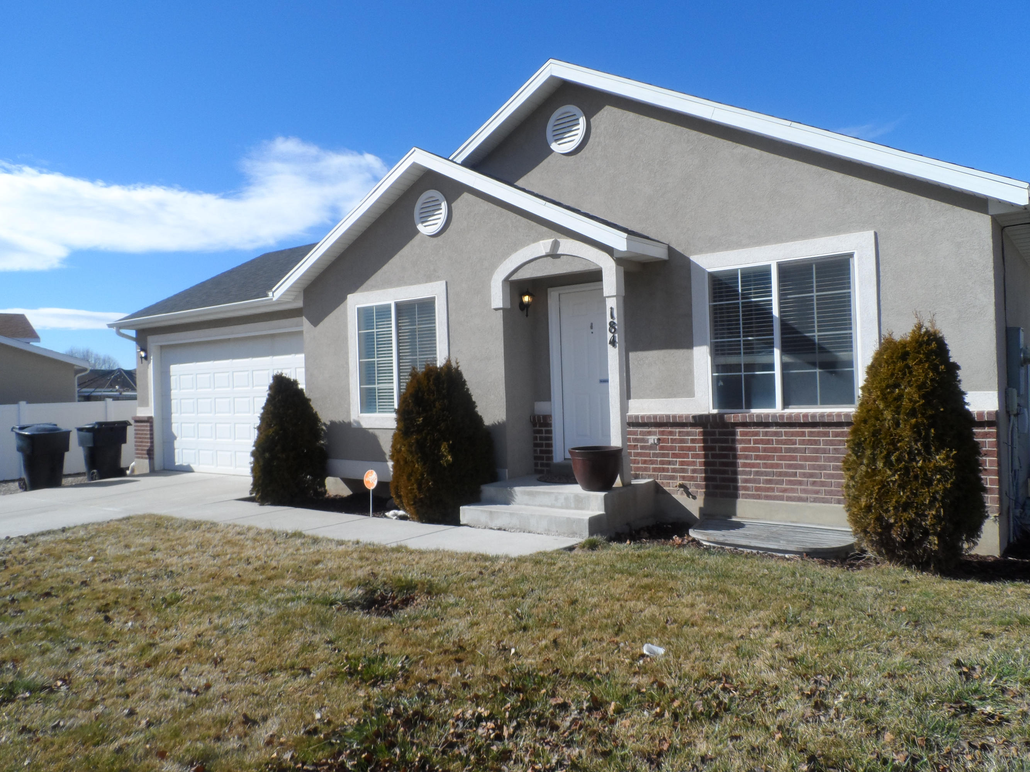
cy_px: 386
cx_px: 515
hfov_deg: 71.6
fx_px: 714
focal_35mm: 24
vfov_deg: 56.8
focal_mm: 4
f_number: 4.5
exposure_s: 1/500
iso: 80
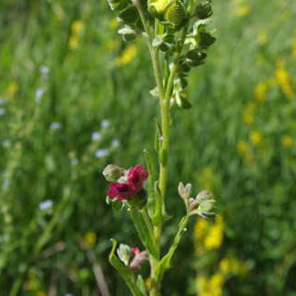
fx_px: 580
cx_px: 147
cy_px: 79
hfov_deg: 28.6
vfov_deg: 28.3
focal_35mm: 60
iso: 200
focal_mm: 30.63
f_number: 8
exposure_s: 1/400
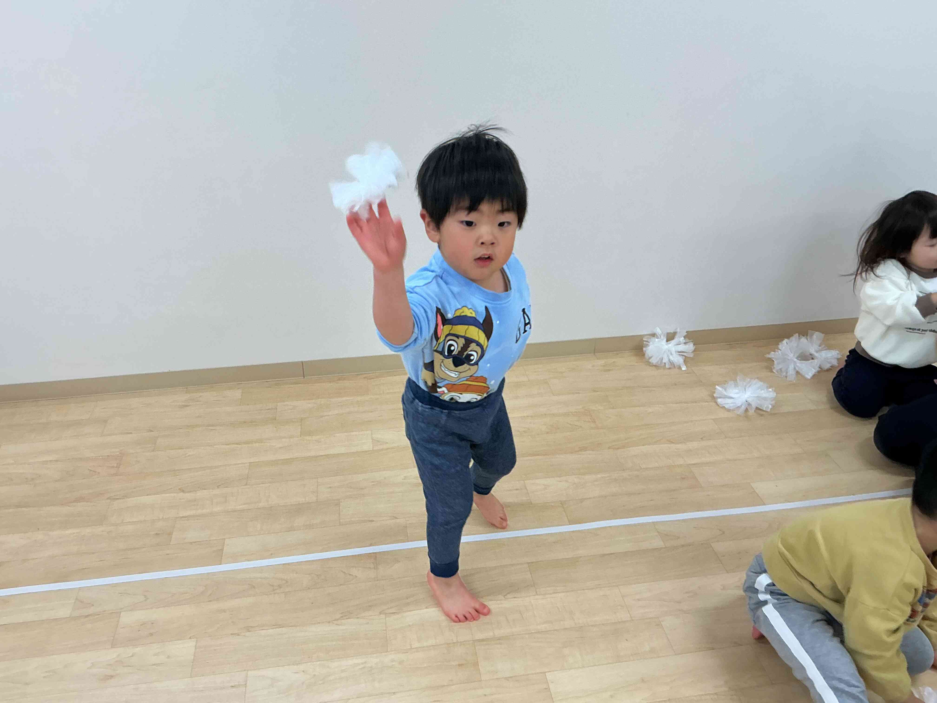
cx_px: 468
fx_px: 785
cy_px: 352
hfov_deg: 61.7
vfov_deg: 48.2
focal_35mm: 29
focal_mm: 3
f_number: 1.8
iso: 40
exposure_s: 1/120
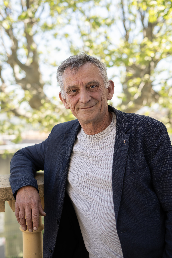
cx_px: 86
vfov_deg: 39.6
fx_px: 358
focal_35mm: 50
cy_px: 129
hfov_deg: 27.0
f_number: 2.8
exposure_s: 1/250
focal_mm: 50
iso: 100
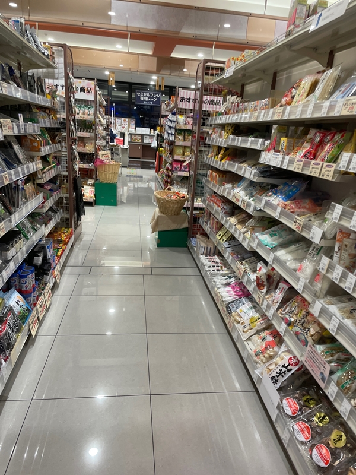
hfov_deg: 53.1
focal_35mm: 26
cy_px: 238
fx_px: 357
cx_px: 178
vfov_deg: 67.3
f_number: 1.6
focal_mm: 4.2
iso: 64
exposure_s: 1/60
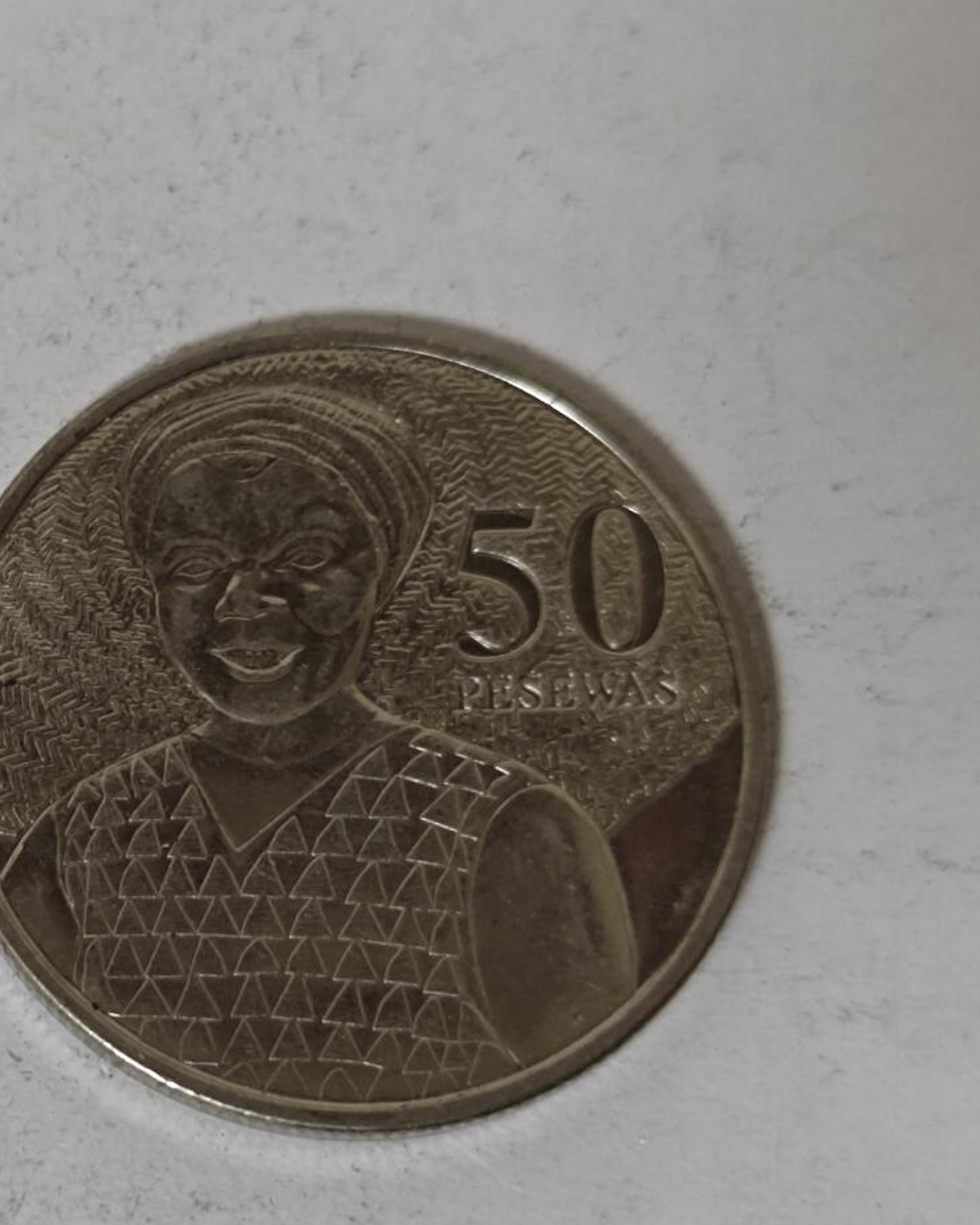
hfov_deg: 13.9
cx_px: 432
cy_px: 670
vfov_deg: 17.3
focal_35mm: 111
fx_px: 4022
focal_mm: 8.7
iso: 400
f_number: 1.9
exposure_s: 1/51.6
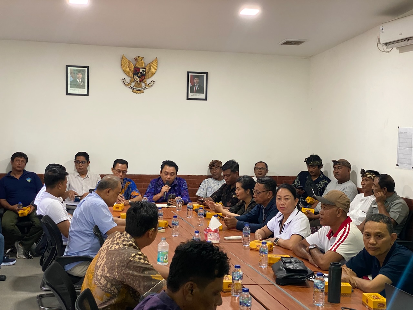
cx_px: 206
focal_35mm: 52
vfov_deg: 28.0
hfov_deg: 36.8
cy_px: 155
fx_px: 620
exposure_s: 1/50
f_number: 2
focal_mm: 6
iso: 200
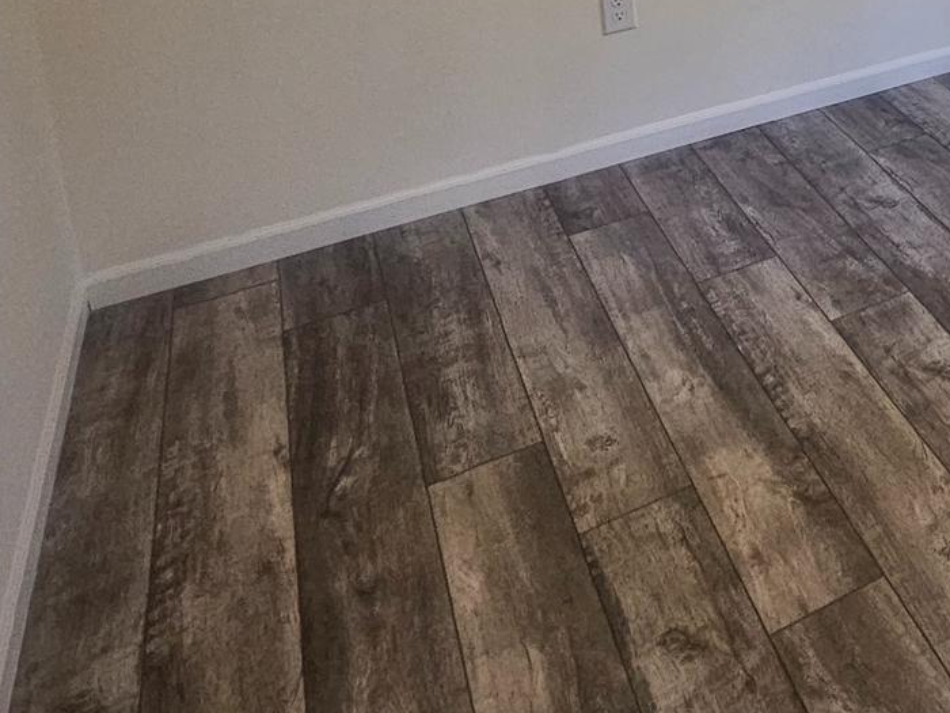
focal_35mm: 38
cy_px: -209
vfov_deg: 30.1
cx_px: 1052
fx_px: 1043
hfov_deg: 39.7
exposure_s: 1/60.2
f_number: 2.2
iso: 320
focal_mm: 2.2
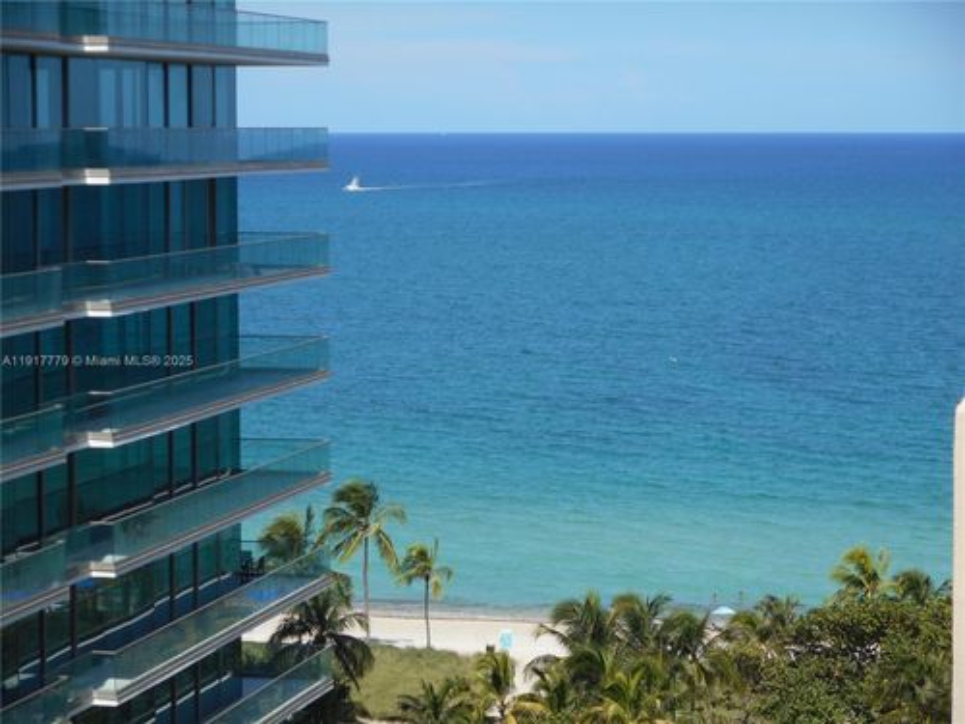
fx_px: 2843
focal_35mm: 102
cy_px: 362
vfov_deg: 14.5
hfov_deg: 19.3
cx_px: 482
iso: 80
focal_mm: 18.2
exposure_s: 1/320
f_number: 5.8
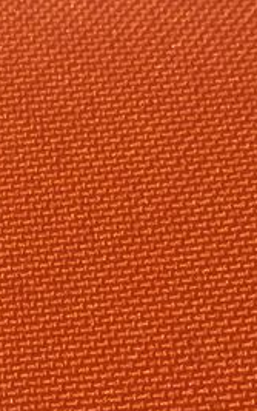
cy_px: 348
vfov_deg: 17.9
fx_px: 1288
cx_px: -34
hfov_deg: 11.2
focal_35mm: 115
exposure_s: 1/33
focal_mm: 4.15
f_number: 2.2
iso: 64
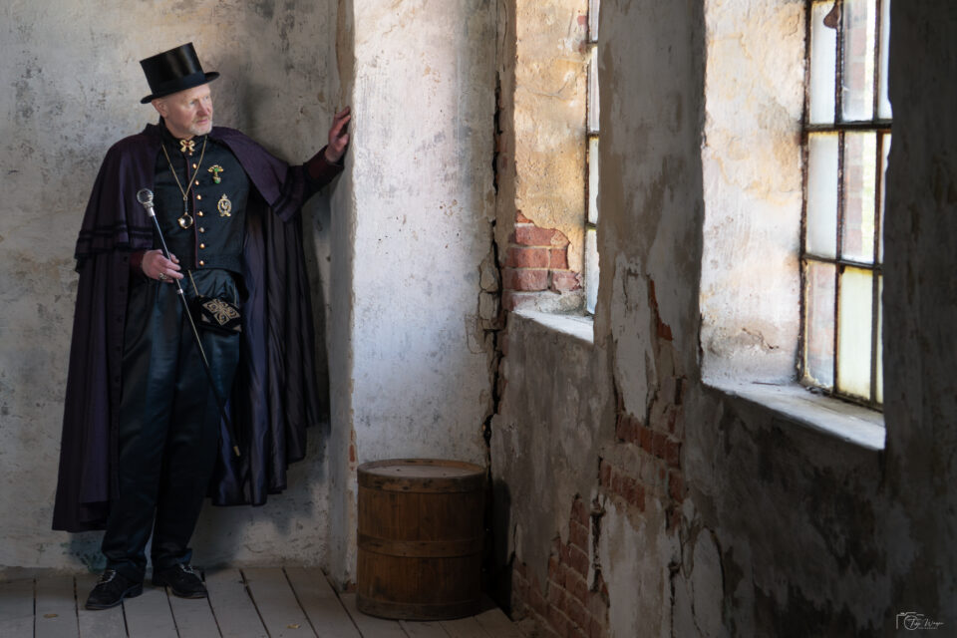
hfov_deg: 24.8
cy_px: 319
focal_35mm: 82
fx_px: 2180
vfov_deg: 16.7
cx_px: 478
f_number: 5.6
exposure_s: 1/100
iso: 1000
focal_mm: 55
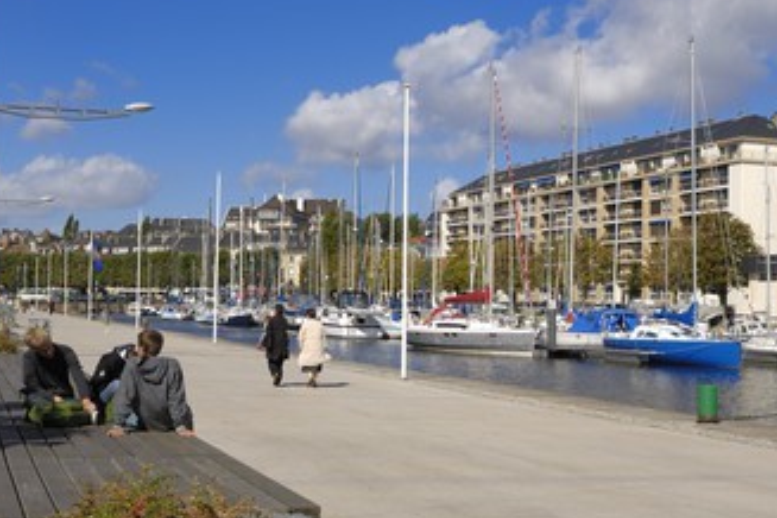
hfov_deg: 36.9
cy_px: 295
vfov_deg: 25.0
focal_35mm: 54
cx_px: 393
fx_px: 1165
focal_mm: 28
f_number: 11
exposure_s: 1/160
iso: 100
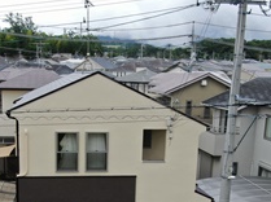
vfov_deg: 27.4
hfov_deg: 36.7
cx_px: 109
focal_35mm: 52
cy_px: 163
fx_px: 406
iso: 100
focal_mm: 5.33
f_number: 3.1
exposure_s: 1/200
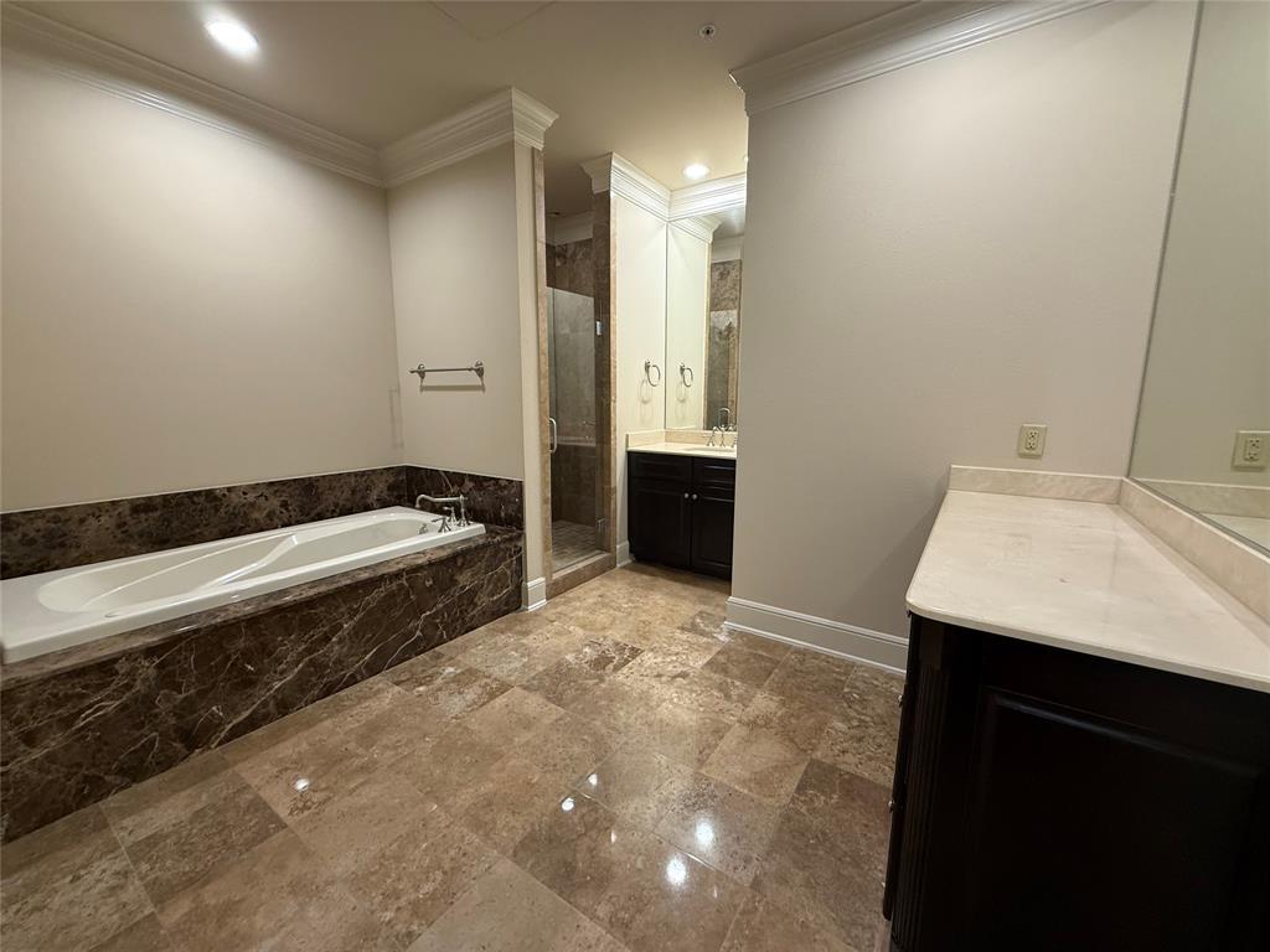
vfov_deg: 85.7
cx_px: 635
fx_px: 514
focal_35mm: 14
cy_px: 476
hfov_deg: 102.1
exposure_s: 1/60
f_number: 2.2
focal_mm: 2.22
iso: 200
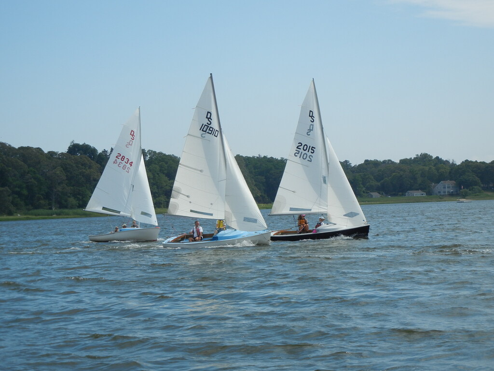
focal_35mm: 89
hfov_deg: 22.0
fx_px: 1270
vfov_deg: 16.6
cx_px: 247
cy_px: 186
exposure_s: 1/426
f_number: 8.8
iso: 160
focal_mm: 16
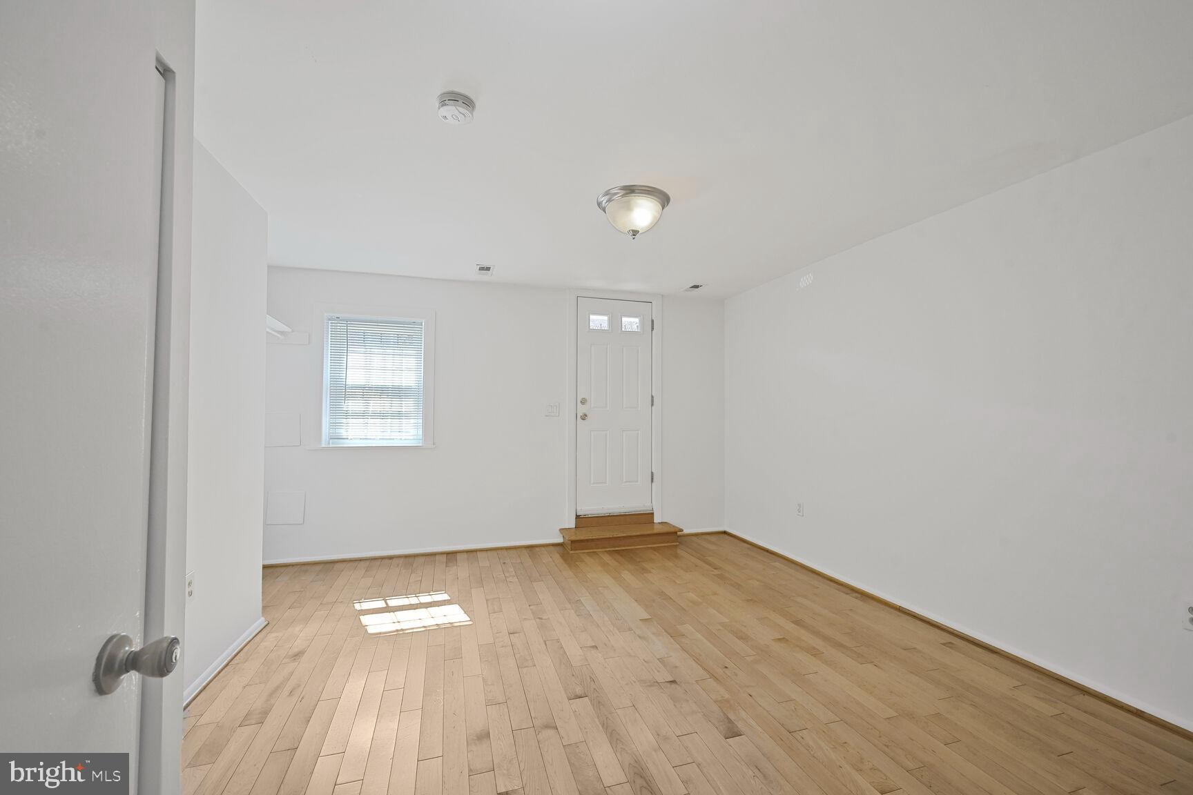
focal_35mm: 14
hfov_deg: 104.3
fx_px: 464
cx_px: 596
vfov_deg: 81.2
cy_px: 398
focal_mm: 14
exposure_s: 1/6
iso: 200
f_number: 9
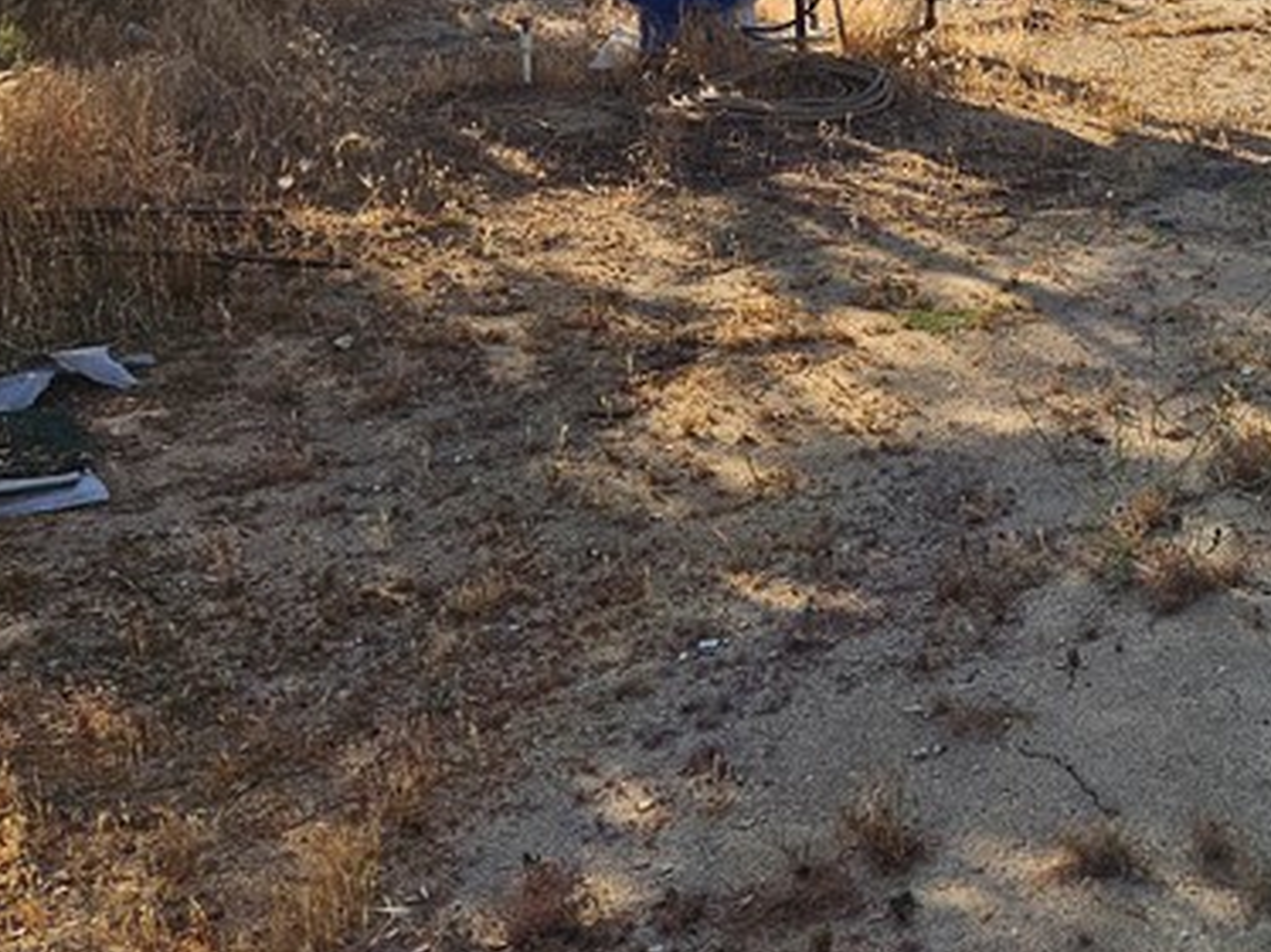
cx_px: 1305
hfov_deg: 28.6
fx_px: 2312
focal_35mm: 63
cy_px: -122
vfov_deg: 21.9
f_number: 1.8
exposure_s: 1/1509
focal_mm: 5.4
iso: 25
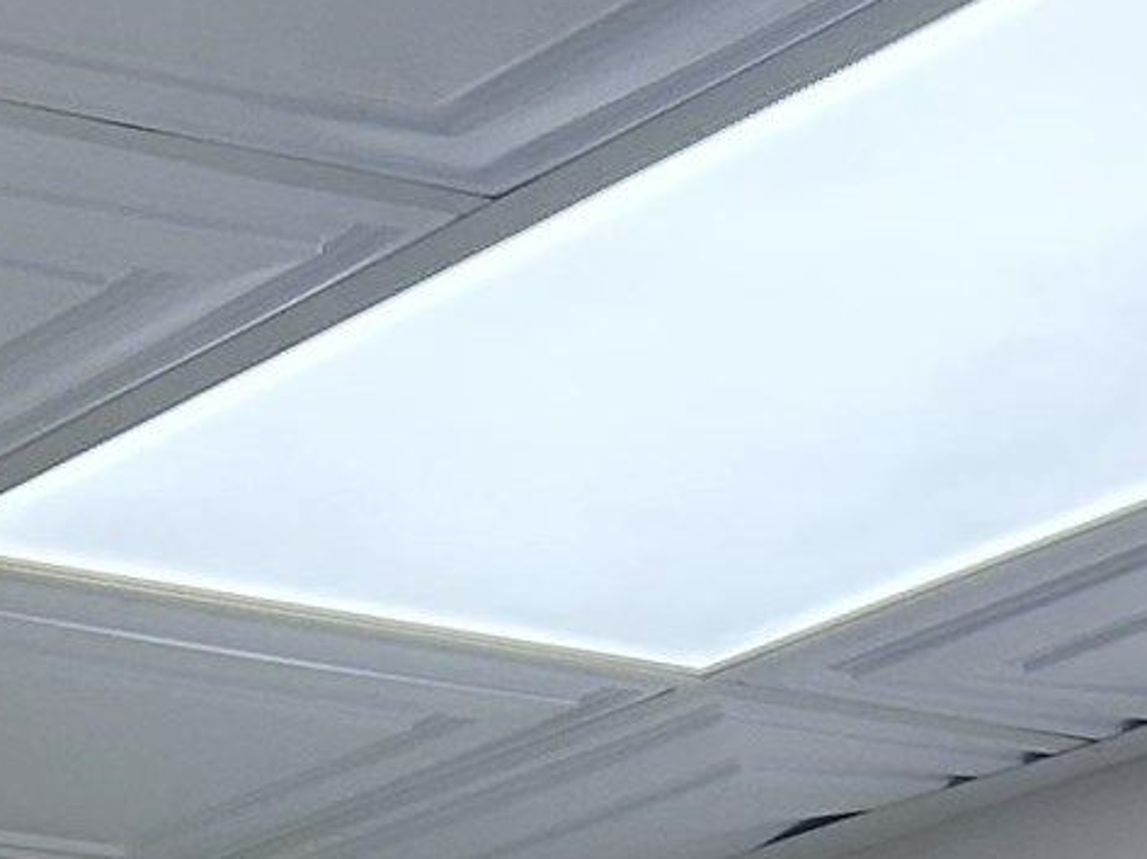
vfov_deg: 7.6
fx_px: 5596
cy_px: 2589
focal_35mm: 169
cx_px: -187
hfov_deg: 11.5
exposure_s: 1/140
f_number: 1.5
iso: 64
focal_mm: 5.7
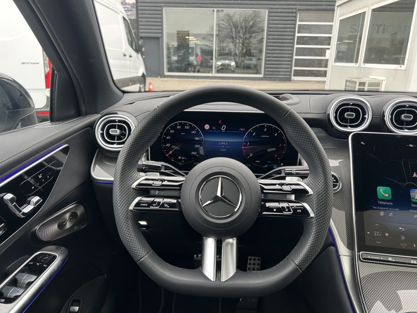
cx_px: 208
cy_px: 156
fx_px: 313
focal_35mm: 26
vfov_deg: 53.1
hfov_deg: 67.3
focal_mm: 5.7
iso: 64
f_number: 1.5
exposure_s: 1/101
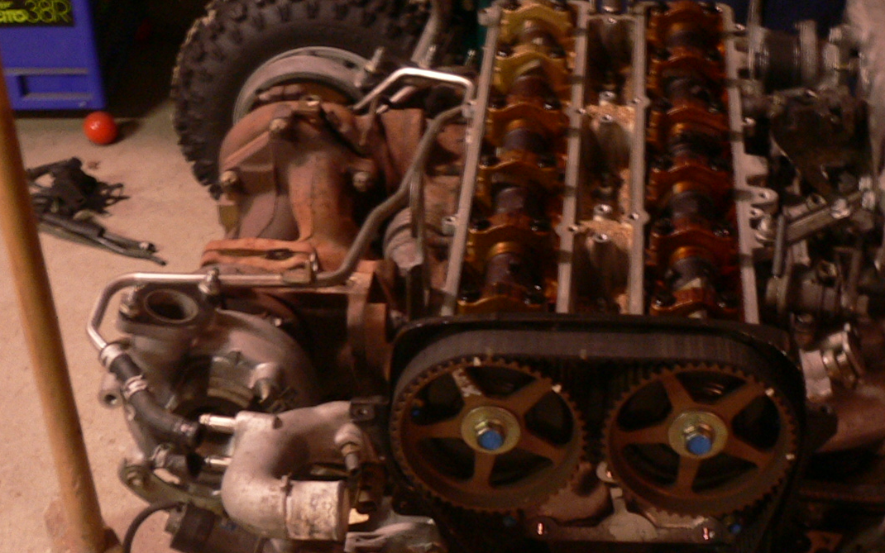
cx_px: 584
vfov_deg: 18.1
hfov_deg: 28.8
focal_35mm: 71
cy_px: 475
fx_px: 1713
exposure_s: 1/2
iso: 100
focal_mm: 5.8
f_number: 2.8
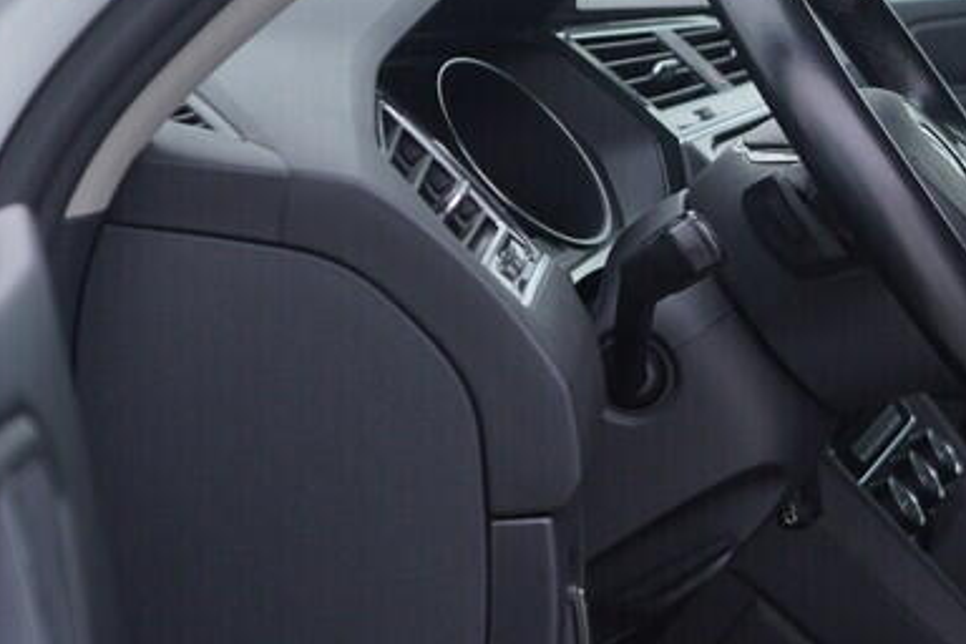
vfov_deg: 14.2
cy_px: 197
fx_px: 2576
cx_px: 1220
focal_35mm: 96
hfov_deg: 19.7
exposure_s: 1/50
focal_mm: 24
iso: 125
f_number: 3.2
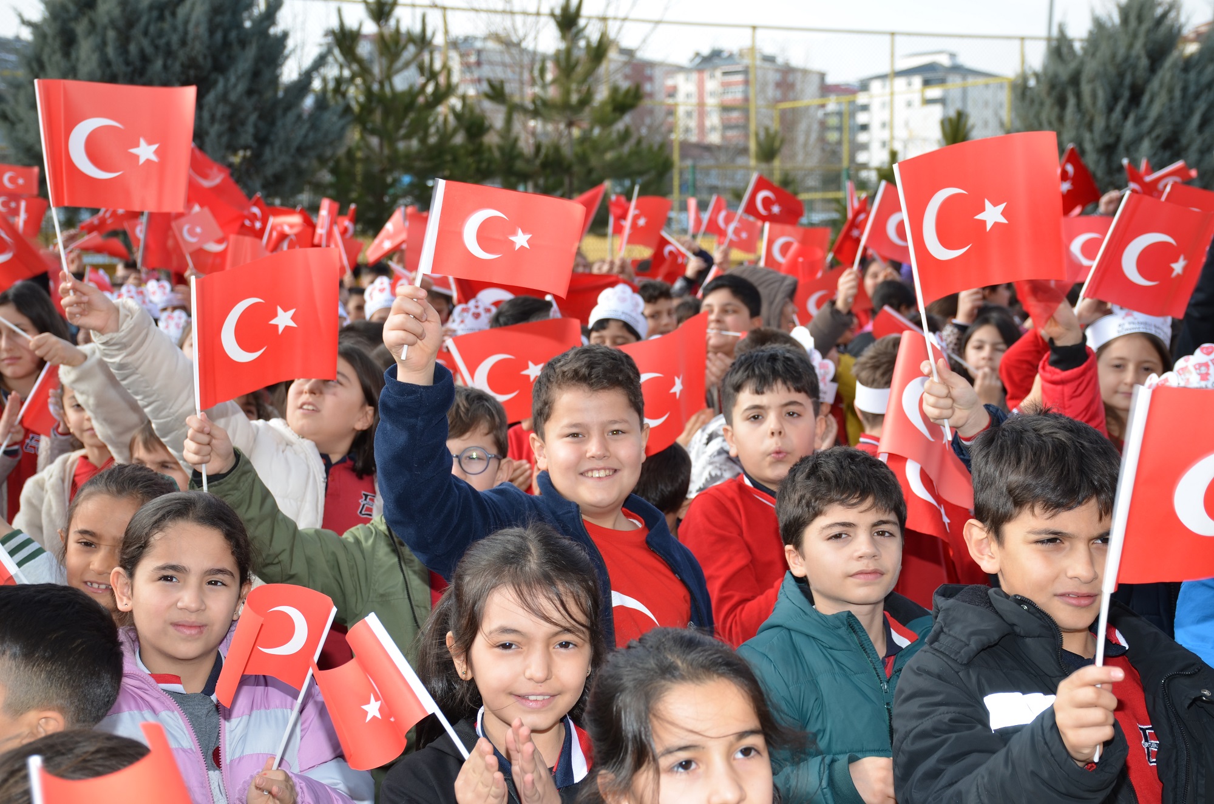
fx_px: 2271
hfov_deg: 29.9
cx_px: 607
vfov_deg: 20.1
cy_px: 402
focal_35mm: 68
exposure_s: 1/160
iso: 100
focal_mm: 45
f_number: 6.3
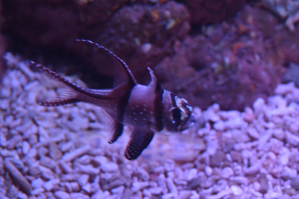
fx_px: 943
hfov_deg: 18.0
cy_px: 99
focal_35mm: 114
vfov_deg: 12.1
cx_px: 151
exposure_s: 1/13
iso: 1600
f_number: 5.3
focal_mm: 75
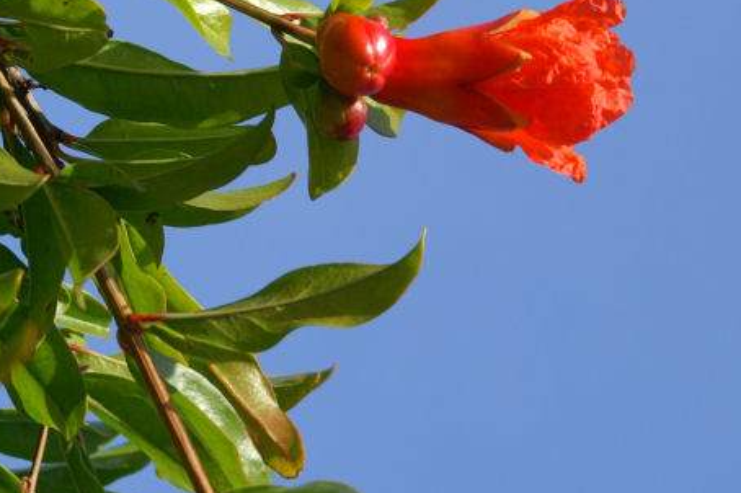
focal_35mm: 237
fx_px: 4875
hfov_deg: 8.7
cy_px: 102
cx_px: 366
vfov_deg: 5.8
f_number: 11
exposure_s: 1/160
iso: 100
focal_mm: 70
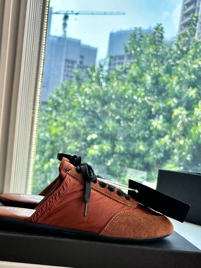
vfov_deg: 50.4
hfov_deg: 39.5
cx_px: 82
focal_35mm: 36
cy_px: 180
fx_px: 279
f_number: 1.6
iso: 50
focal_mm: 5.96
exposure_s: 1/292
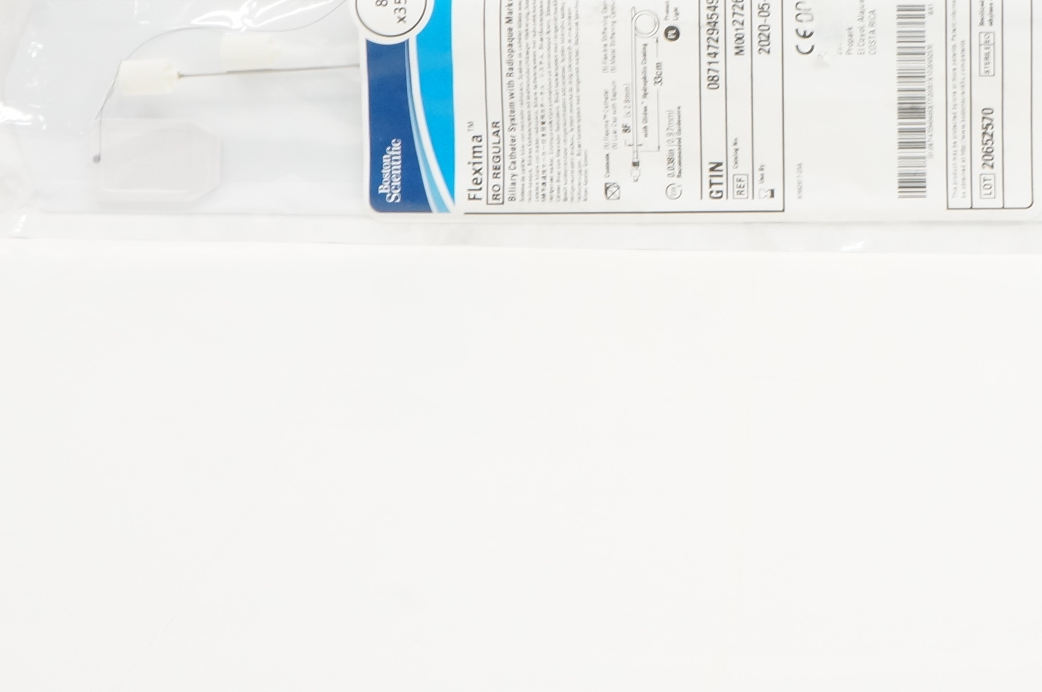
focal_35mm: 64
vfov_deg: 20.8
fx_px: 1851
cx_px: 839
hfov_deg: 30.6
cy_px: 99
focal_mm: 18
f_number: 16
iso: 800
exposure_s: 1/15
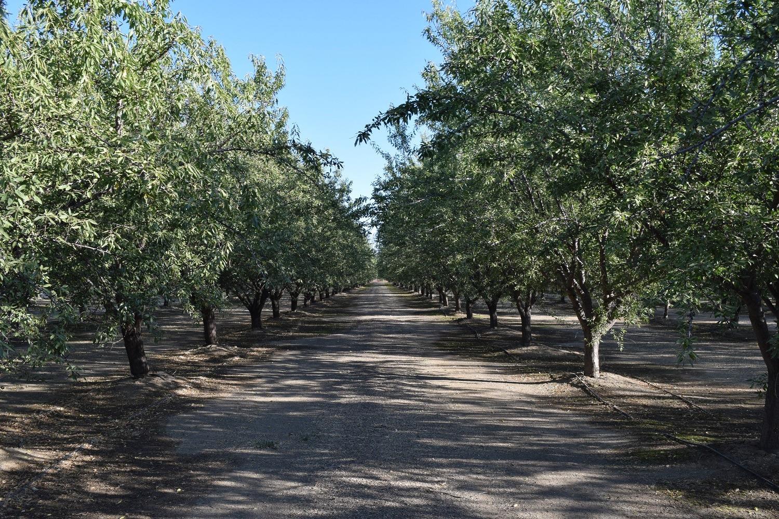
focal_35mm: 36
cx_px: 390
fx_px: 779
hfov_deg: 53.1
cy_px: 260
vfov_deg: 36.9
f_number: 8
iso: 320
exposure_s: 1/250
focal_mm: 24
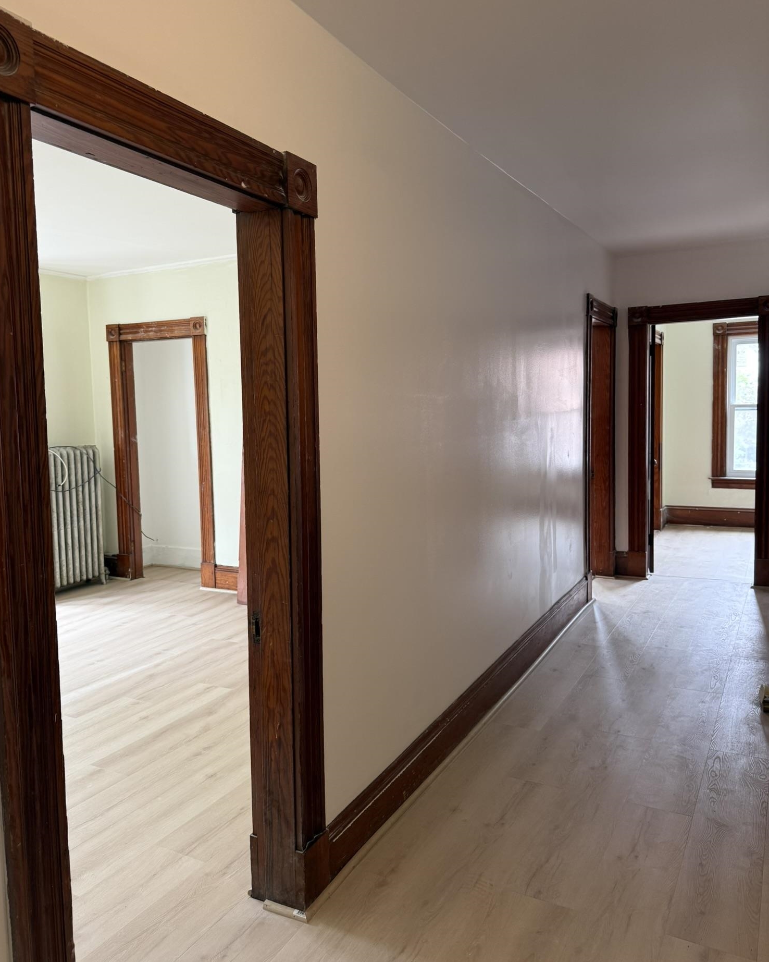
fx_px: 740
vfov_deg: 66.0
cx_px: 370
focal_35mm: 26
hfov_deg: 54.9
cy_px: 458
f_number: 1.78
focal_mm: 6.76
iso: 160
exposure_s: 1/60
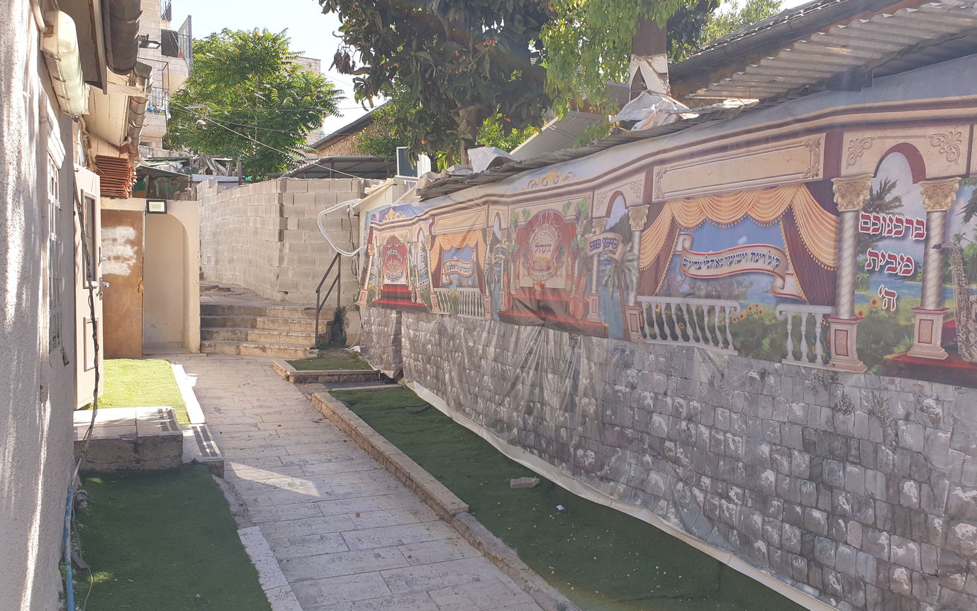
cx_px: 490
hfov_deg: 66.5
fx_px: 745
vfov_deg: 44.5
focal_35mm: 28
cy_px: 333
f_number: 2.4
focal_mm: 4.3
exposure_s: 1/631
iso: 50
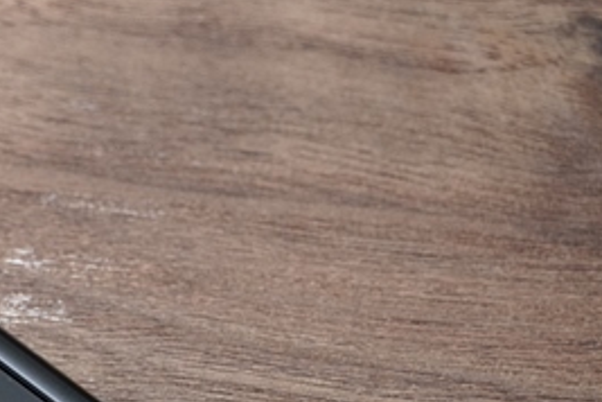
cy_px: 477
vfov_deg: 2.9
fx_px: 7842
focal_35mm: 469
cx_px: -178
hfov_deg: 4.4
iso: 800
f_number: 5.6
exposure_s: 1/125
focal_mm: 116
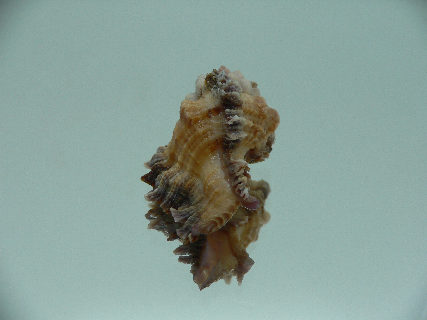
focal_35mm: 35
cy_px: 160
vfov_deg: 40.7
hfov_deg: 52.6
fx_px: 432
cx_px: 214
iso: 80
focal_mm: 4.6
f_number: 2.8
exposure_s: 1/60
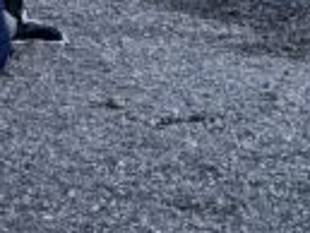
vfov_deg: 7.1
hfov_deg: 10.3
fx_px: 1712
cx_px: 12
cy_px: -416
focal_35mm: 191
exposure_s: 1/649
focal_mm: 6.76
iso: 80
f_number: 1.78
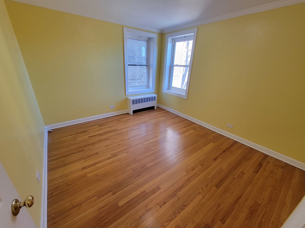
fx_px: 115
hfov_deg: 106.2
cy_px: 114
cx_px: 152
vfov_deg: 89.9
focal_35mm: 13
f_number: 2.2
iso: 125
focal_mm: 2.2
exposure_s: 1/60
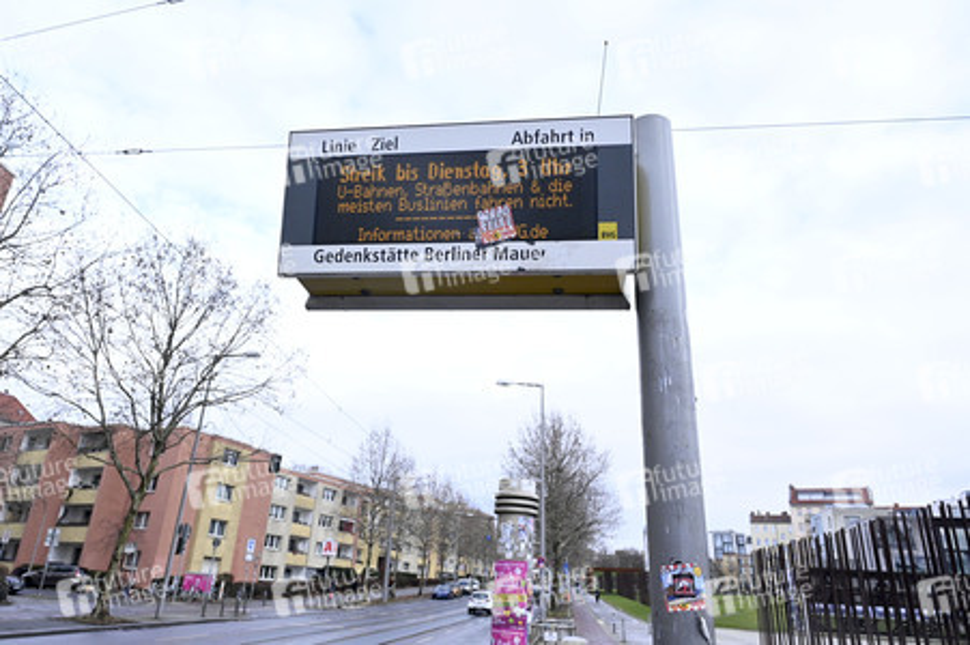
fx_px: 646
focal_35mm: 24
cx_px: 485
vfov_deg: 53.1
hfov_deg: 73.8
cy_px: 322
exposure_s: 1/2000
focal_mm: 24
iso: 4000
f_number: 7.1
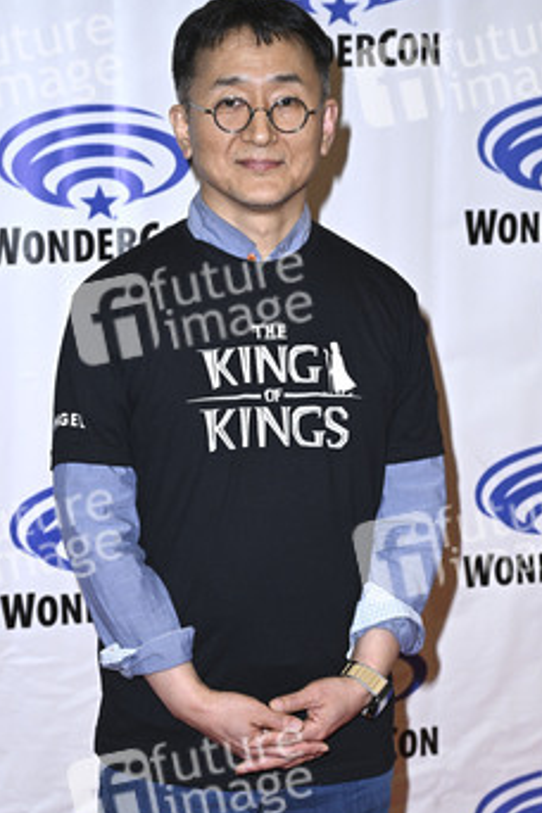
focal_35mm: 76
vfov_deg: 26.6
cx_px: 259
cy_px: 428
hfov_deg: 17.9
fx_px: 1716
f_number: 5.6
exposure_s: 1/250
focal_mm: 65
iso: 800
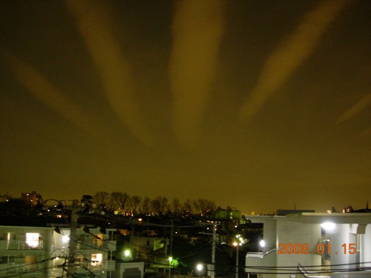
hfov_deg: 49.0
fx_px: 407
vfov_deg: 37.7
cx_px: 186
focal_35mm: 38
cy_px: 139
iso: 200
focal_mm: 7.8
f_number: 2.8
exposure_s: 1
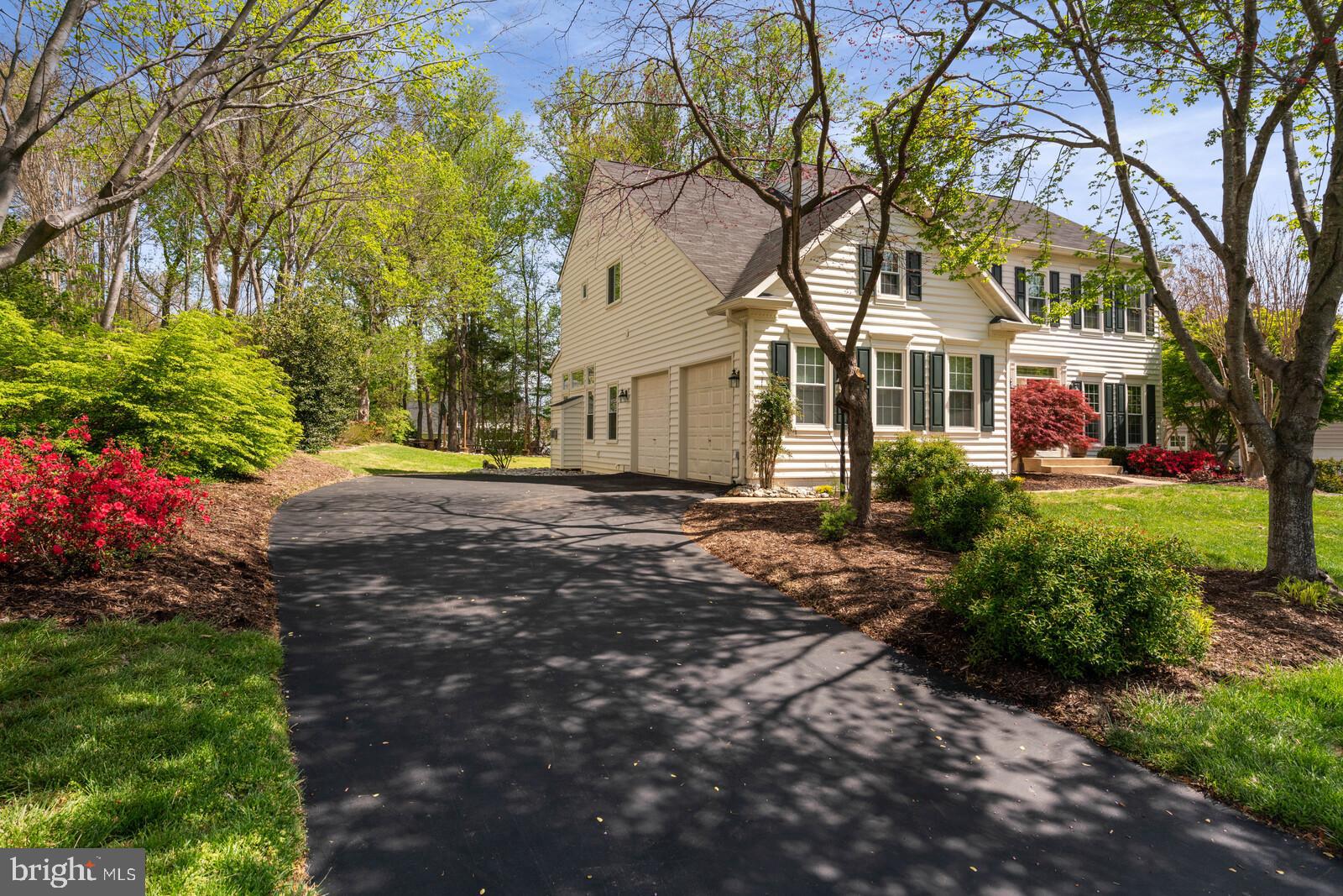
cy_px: 448
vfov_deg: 64.6
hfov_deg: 86.9
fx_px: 709
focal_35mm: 19
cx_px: 672
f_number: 9
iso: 400
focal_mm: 19
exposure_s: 1/200
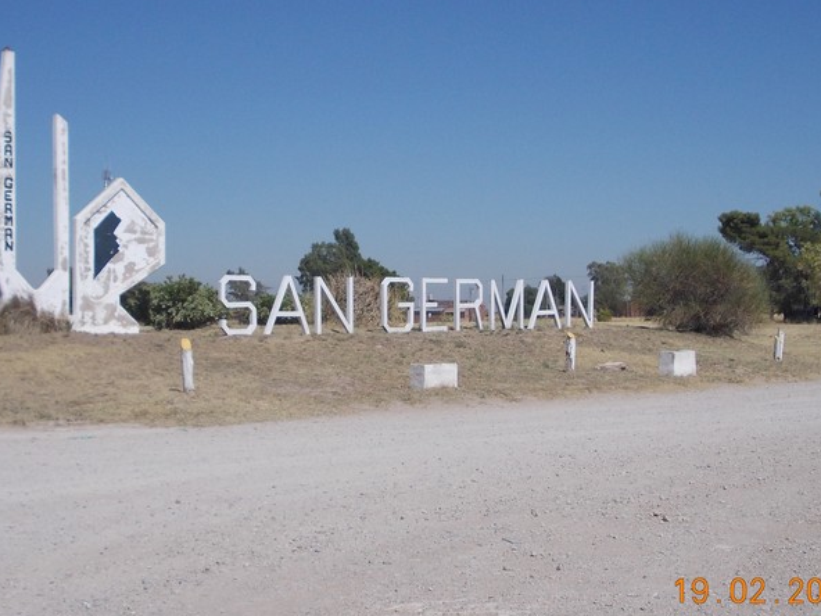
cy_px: 287
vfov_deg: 22.3
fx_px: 1565
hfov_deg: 29.4
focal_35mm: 66
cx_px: 386
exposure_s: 1/500
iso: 80
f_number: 7.2
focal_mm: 7.2
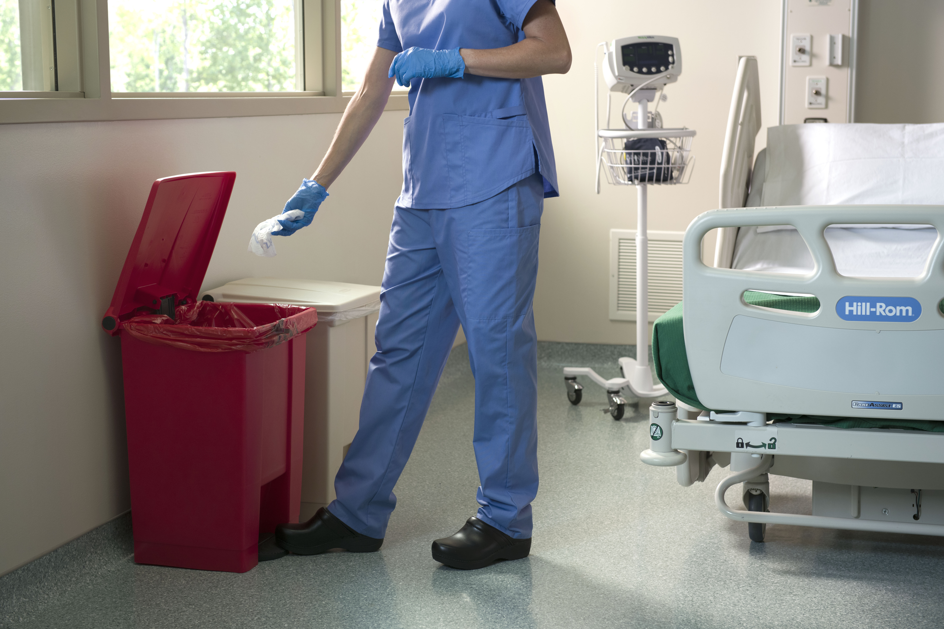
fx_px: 1626
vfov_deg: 21.9
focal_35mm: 62
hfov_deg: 32.4
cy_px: 314
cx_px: 472
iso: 400
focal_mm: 62
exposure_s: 1/160
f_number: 5
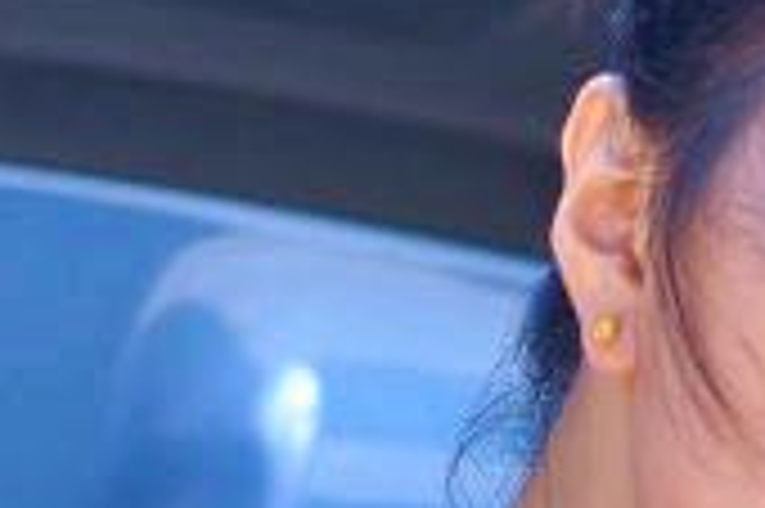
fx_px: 8428
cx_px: 1076
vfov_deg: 3.5
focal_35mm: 397
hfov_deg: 5.2
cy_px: 380
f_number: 2.8
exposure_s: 1/800
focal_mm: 50
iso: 200
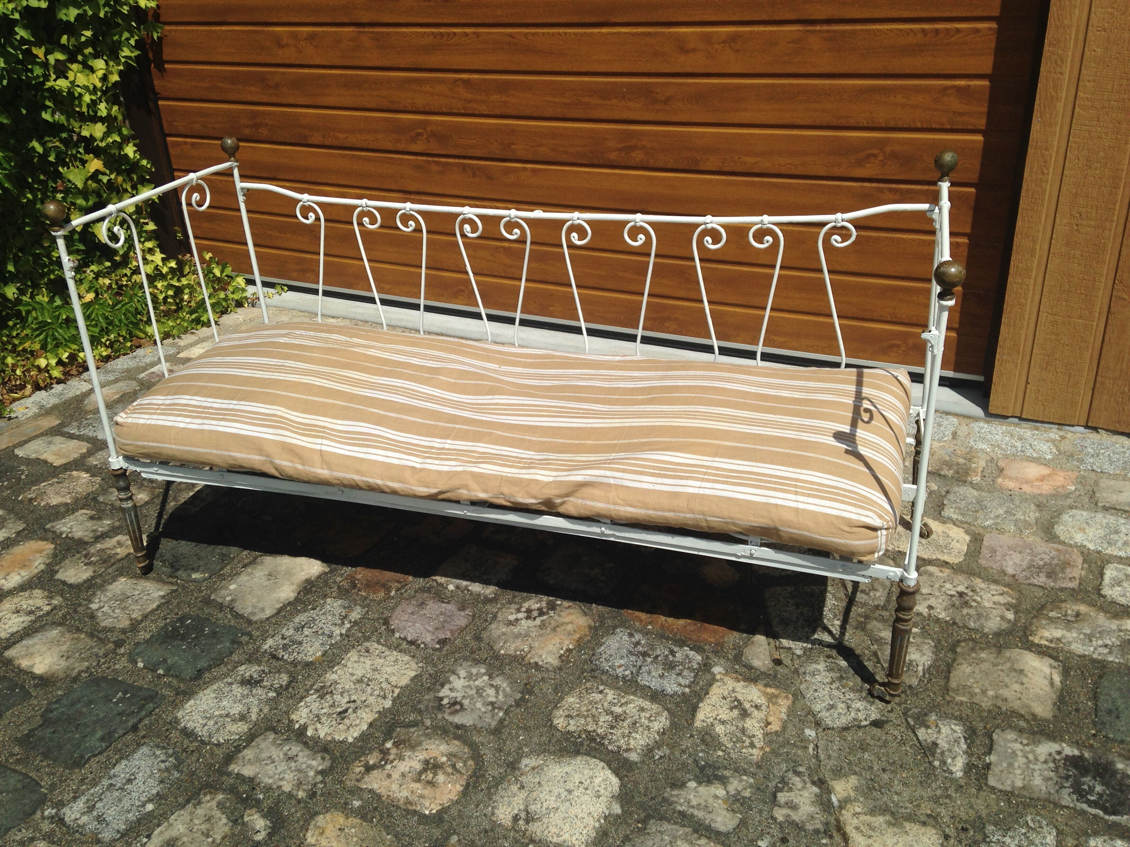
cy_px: 424
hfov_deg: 55.4
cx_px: 565
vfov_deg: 42.9
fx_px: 1077
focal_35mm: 33
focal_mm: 4.12
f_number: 2.4
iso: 50
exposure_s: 1/3390
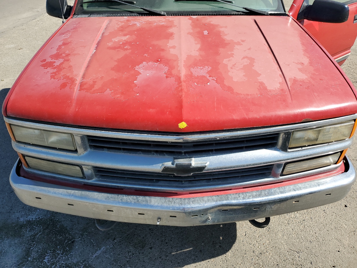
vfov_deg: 53.1
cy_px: 134
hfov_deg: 67.3
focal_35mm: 26
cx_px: 178
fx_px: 268
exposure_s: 1/2500
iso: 50
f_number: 1.5
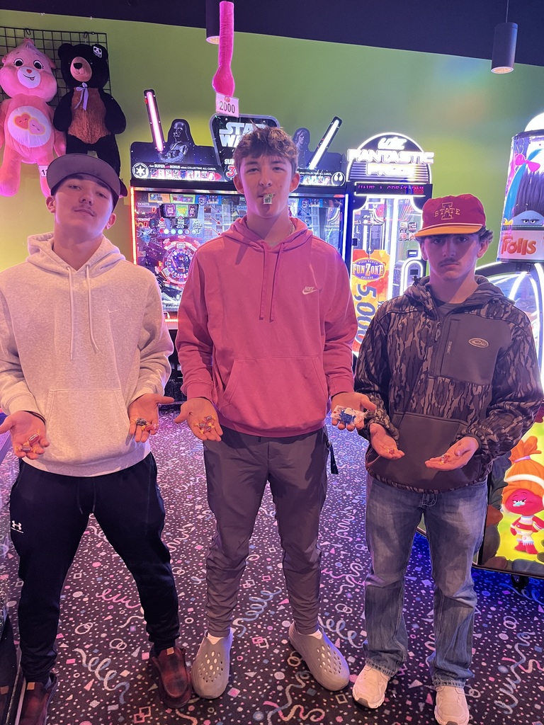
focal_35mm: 26
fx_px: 545
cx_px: 272
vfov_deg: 67.3
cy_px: 362
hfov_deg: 53.1
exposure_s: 1/60
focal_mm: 5.1
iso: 320
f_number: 1.6
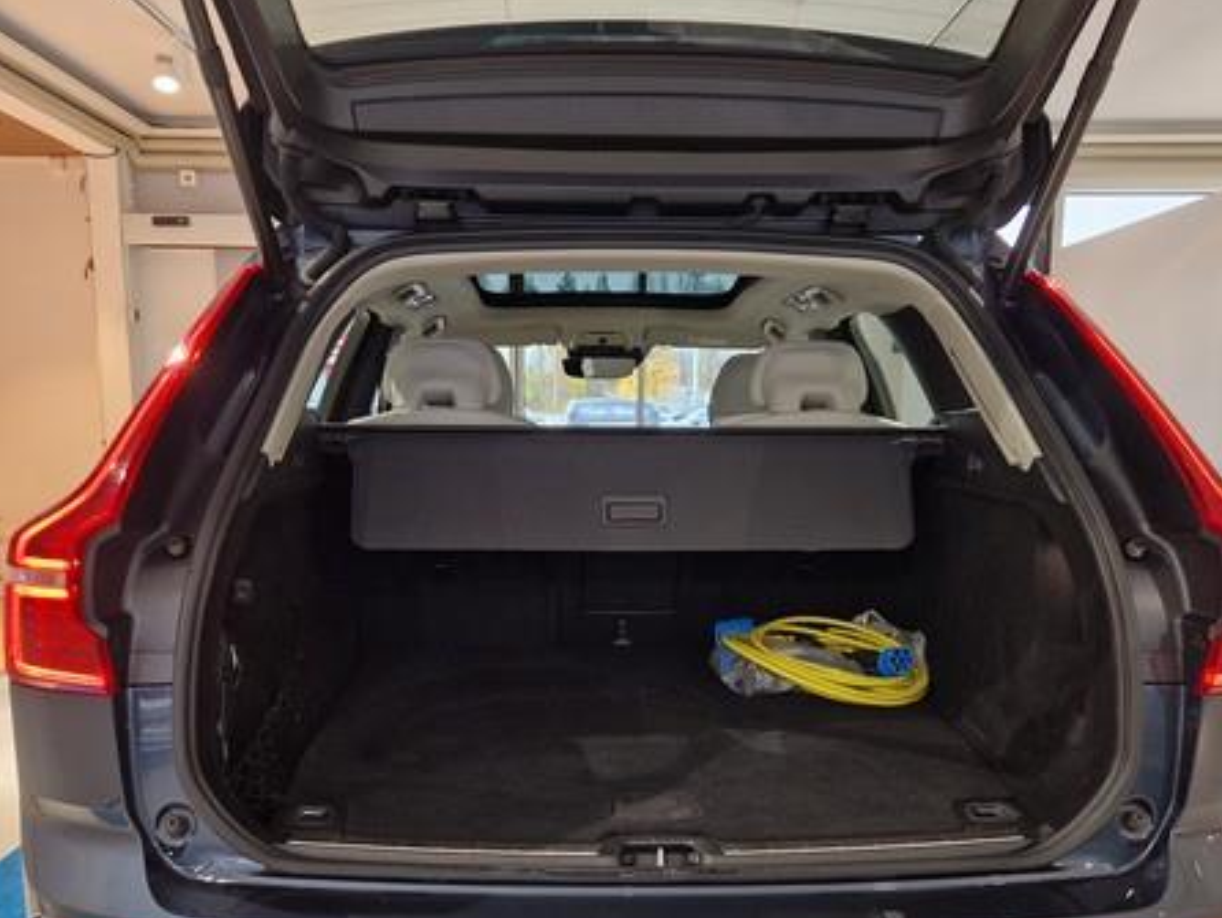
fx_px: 1166
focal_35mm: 33
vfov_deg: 42.5
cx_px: 611
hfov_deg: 55.3
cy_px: 597
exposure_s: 1/100
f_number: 1.8
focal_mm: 5.4
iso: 200
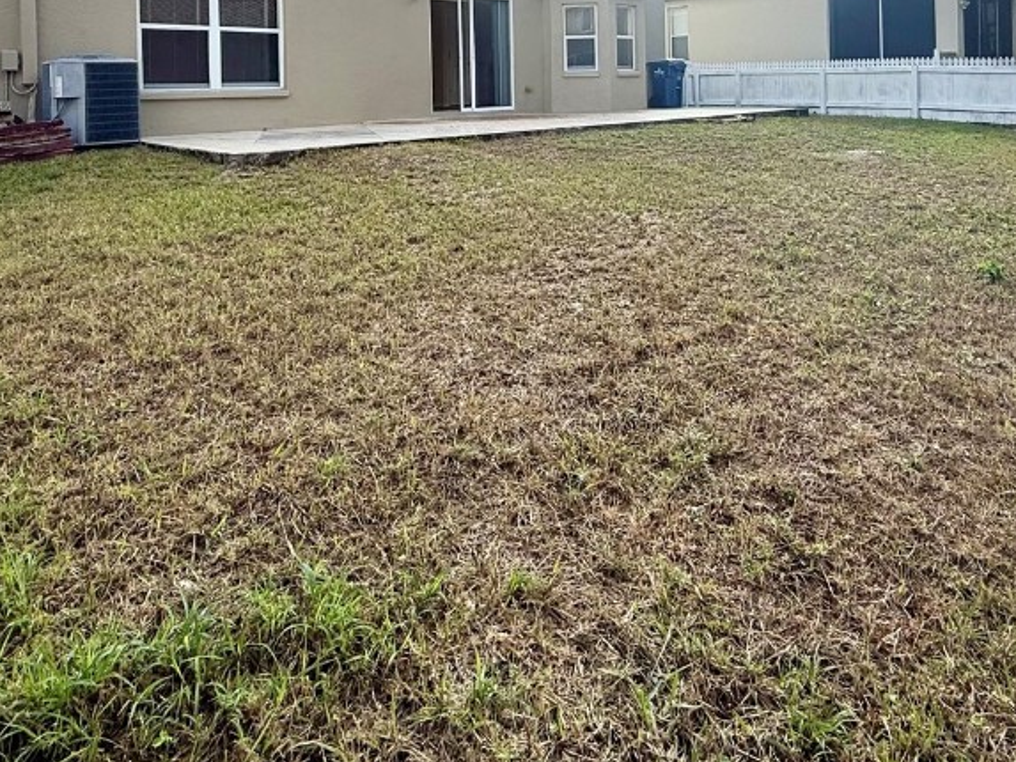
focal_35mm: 25
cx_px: 553
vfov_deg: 49.3
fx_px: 734
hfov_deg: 69.2
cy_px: 85
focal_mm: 2.22
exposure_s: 1/1189
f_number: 2.2
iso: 64
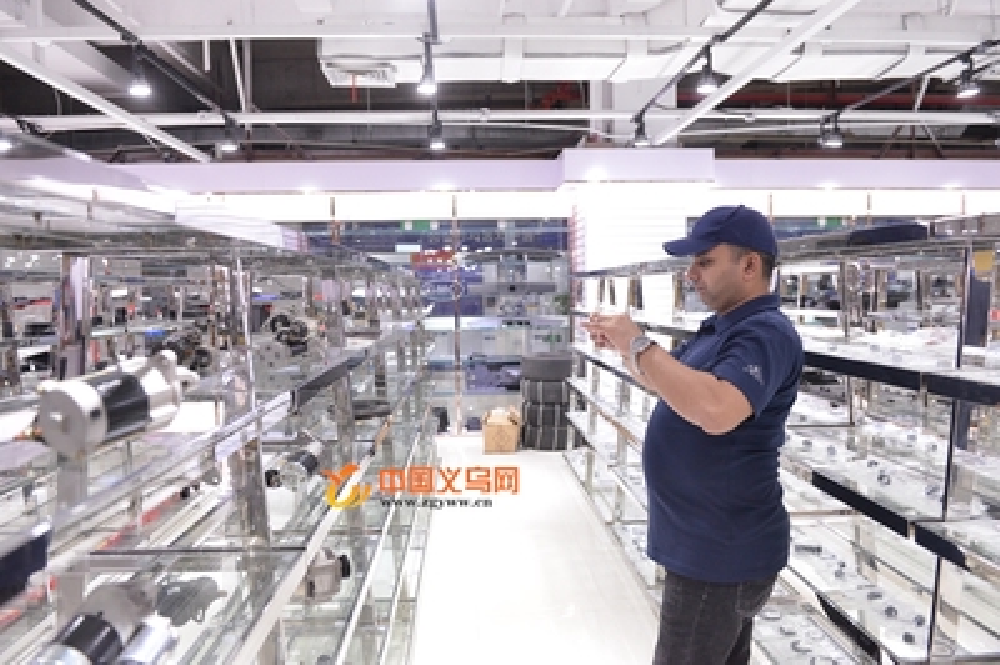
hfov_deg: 69.4
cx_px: 500
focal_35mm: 26
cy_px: 332
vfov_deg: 49.5
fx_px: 722
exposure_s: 1/320
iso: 4000
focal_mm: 26
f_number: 4
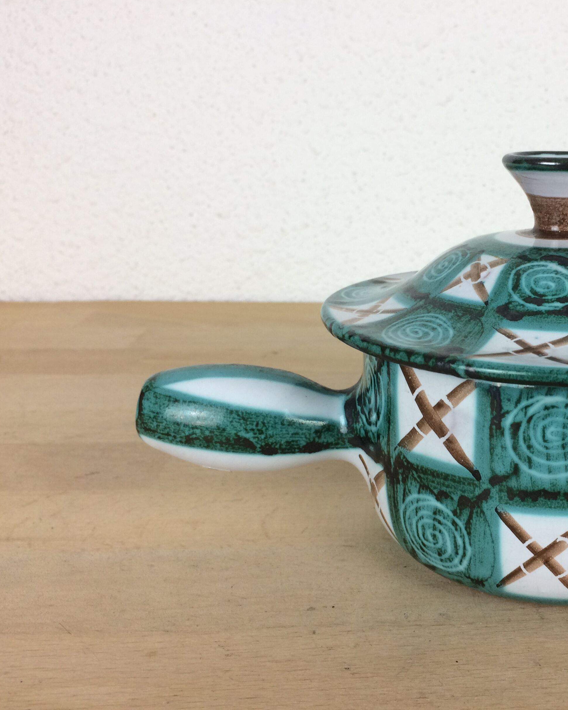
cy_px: 353
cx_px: 472
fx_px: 798
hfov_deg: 37.4
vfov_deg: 47.9
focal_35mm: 38
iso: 64
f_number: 2.2
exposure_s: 1/100
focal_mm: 4.15
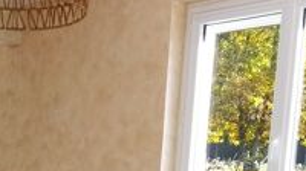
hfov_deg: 29.6
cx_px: 23
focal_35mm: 68
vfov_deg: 16.5
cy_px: 238
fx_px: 551
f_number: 1.8
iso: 104
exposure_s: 1/146
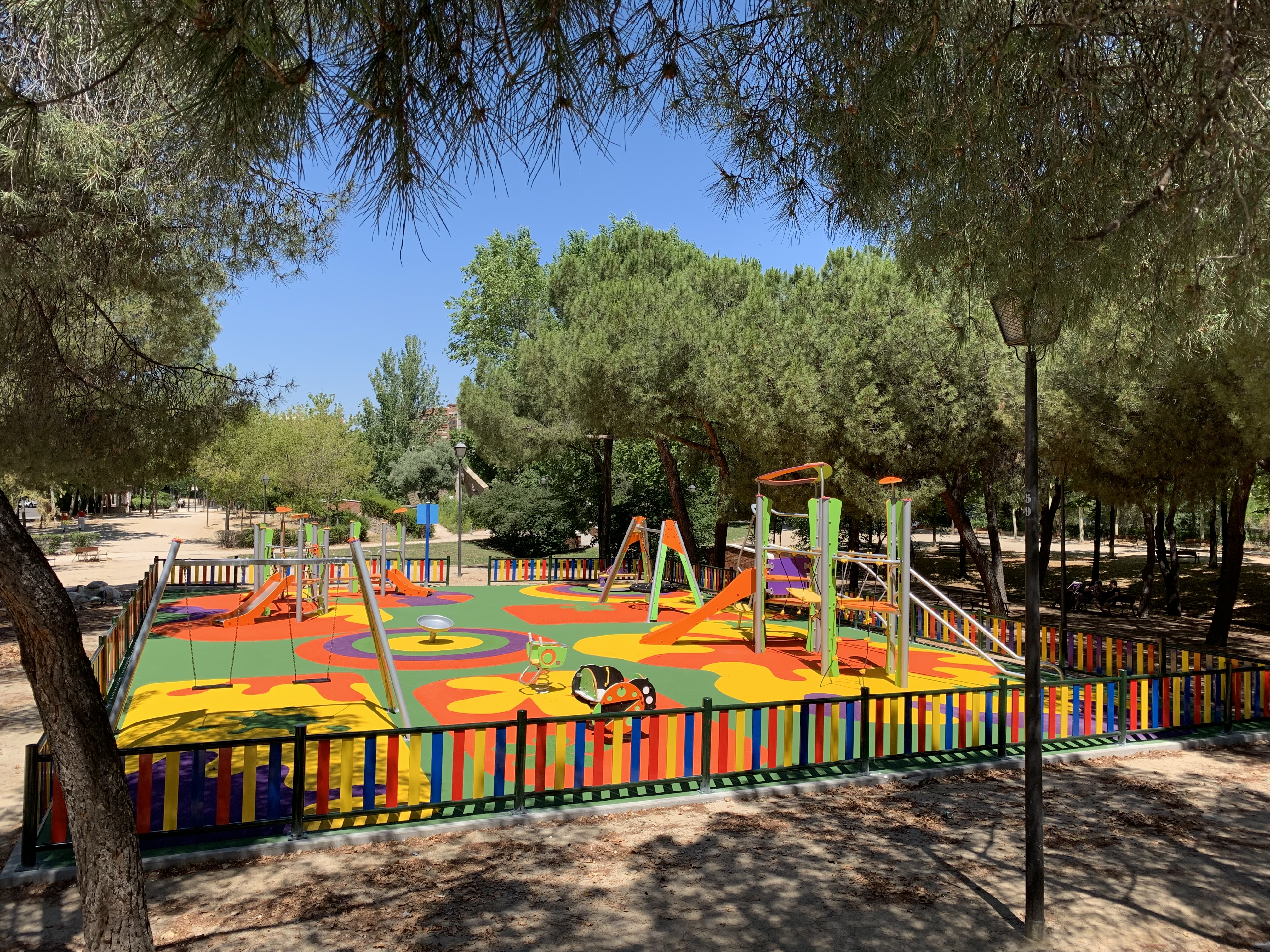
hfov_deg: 67.3
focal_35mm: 26
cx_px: 635
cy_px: 476
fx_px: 954
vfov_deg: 53.1
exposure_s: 1/1634
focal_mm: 4.25
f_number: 1.8
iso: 25
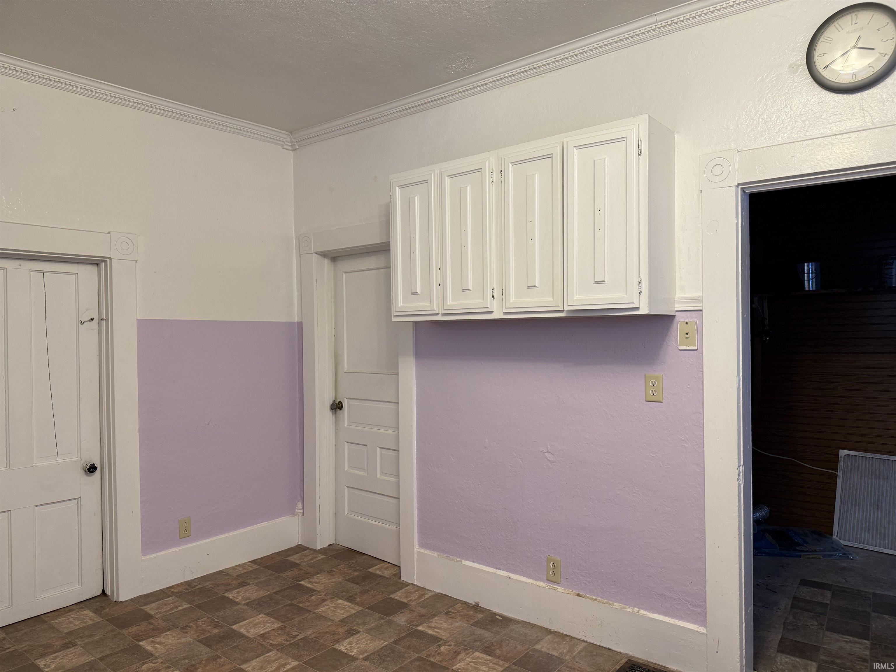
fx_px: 621
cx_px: 448
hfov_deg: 71.6
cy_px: 336
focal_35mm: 24
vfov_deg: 56.8
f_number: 1.78
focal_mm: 6.76
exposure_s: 1/120
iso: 160
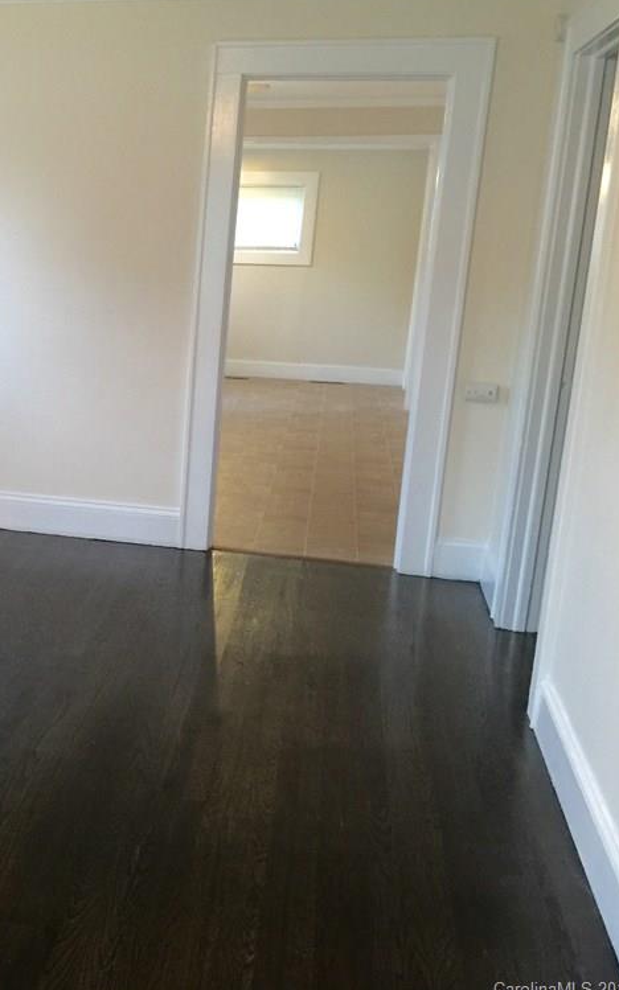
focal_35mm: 42
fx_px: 1134
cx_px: -32
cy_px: 494
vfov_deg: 47.2
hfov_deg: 28.2
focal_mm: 4.15
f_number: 2.2
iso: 80
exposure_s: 1/15
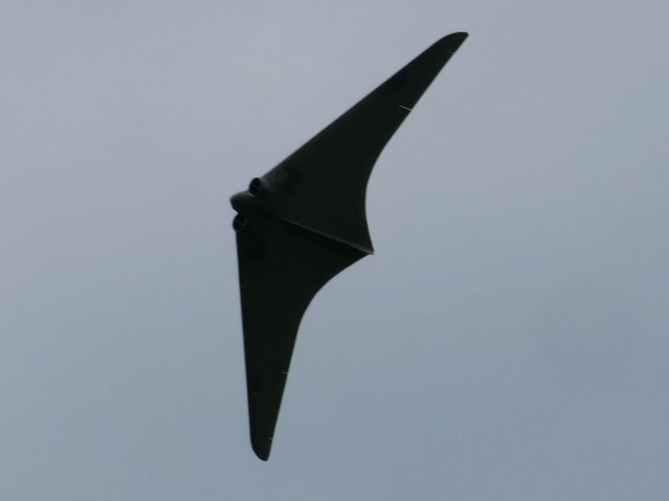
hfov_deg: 16.4
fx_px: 2319
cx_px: 334
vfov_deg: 12.3
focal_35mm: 120
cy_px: 250
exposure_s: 1/1000
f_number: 8
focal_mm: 60
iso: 200
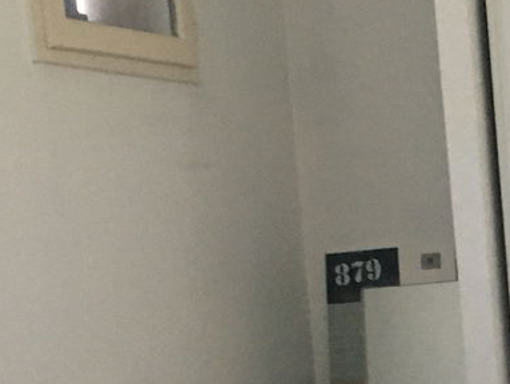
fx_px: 1784
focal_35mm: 121
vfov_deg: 12.0
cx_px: 591
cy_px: 463
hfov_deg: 15.7
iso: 200
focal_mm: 4.15
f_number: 2.2
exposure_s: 1/20
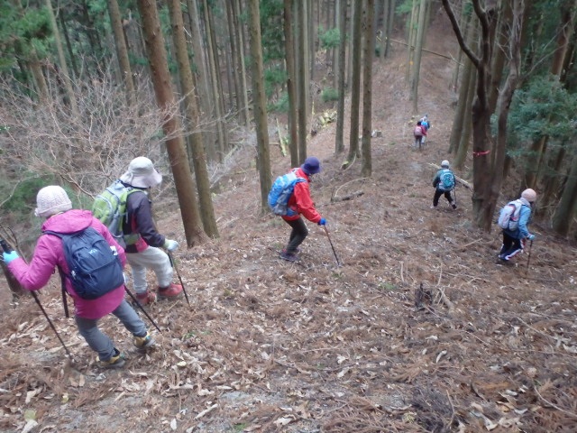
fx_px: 467
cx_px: 288
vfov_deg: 49.7
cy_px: 216
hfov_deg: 63.4
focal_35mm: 28
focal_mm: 5
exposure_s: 1/30
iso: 640
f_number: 3.9
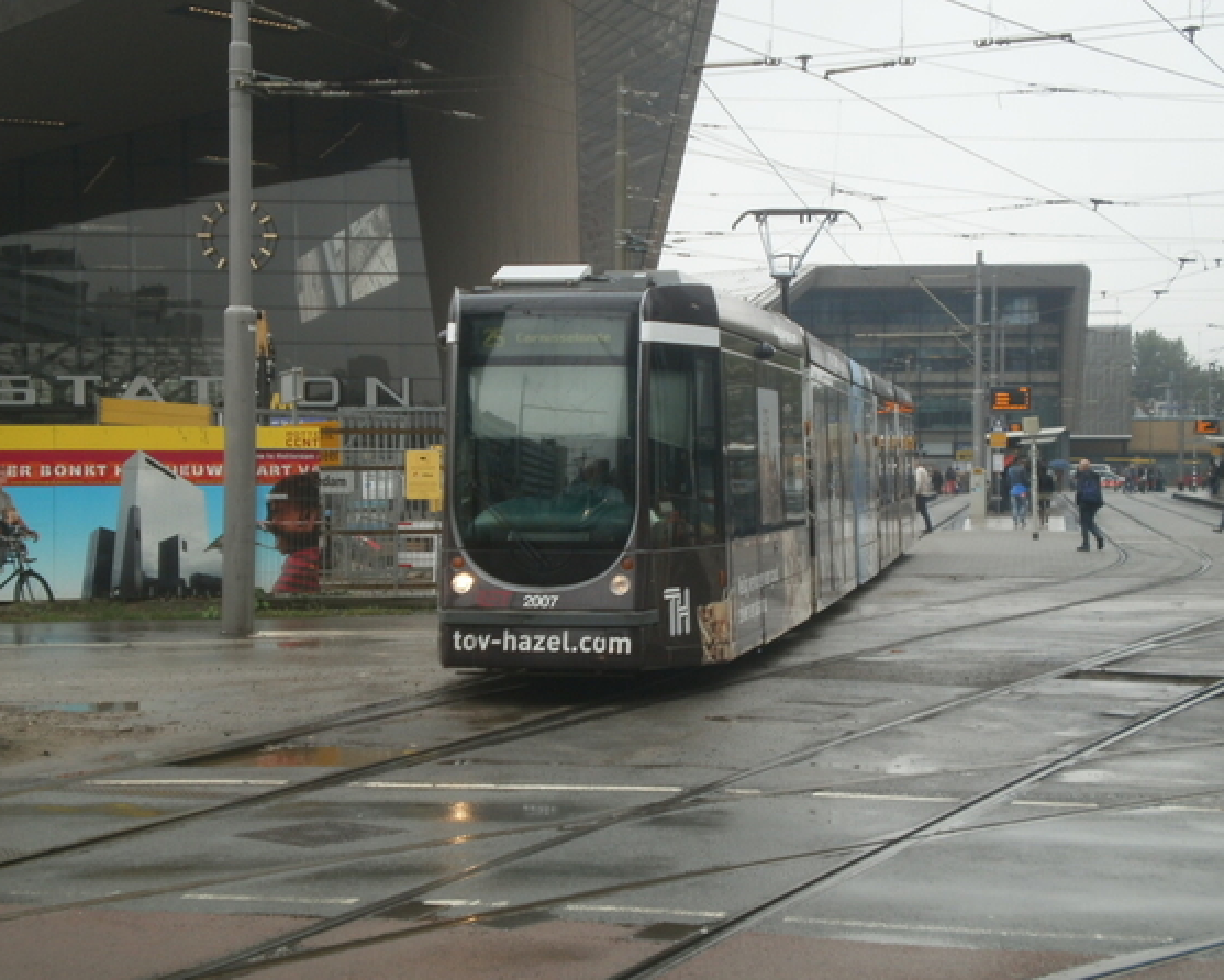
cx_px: 596
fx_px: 2247
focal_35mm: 62
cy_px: 492
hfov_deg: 30.5
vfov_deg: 24.6
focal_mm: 10.3
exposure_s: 1/100
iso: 100
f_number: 4.2
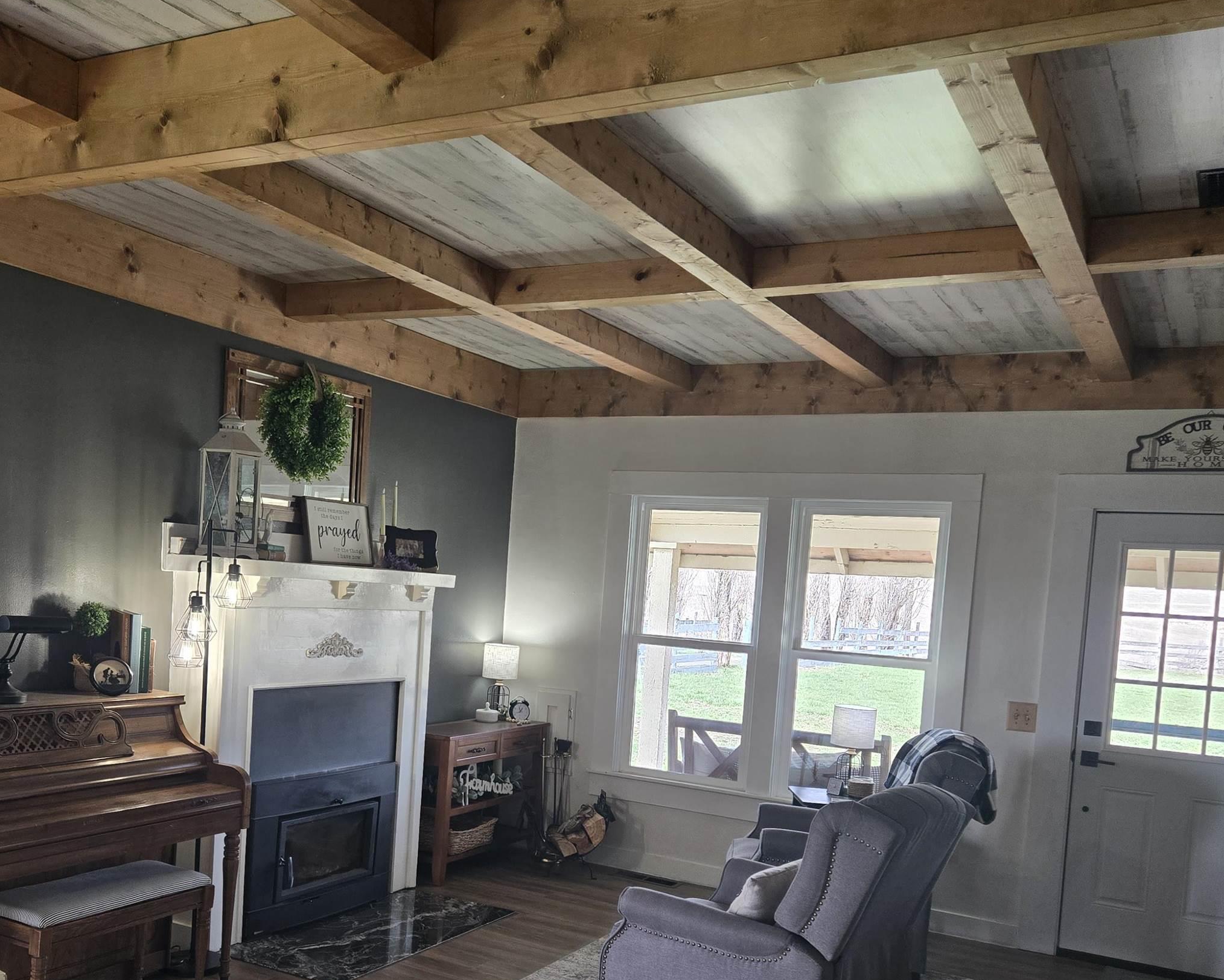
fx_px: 1232
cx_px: 482
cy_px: 621
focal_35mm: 34
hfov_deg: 52.4
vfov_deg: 43.0
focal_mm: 5.4
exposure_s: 1/120
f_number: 1.8
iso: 125
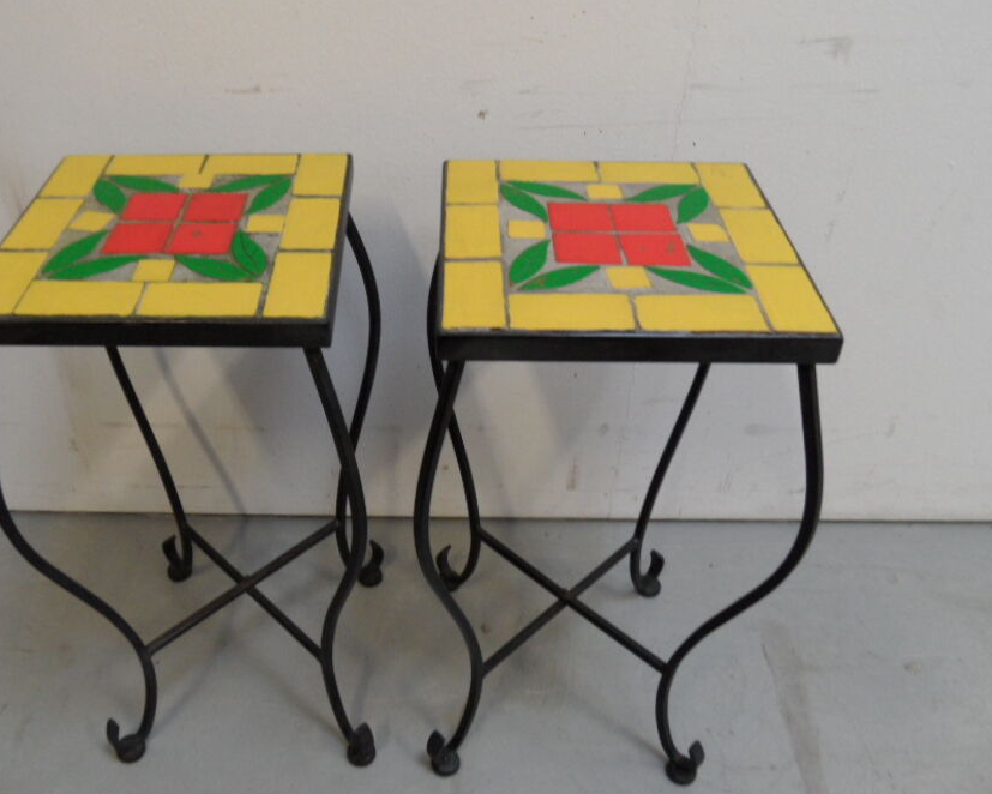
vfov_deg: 50.0
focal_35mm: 29
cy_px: 368
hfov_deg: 59.9
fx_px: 852
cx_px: 395
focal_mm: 3.9
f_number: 3.2
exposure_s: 1/15
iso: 200
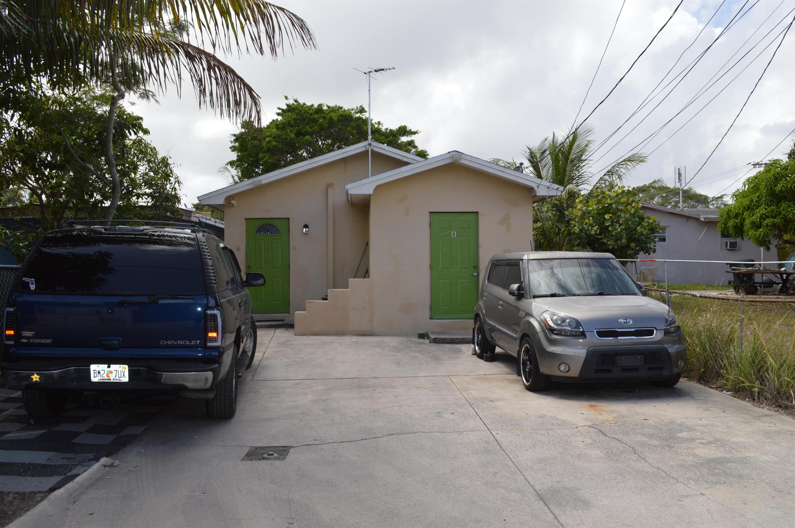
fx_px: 662
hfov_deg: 62.0
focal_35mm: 30
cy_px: 264
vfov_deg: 43.5
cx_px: 398
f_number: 8
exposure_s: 1/200
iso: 100
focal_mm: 20
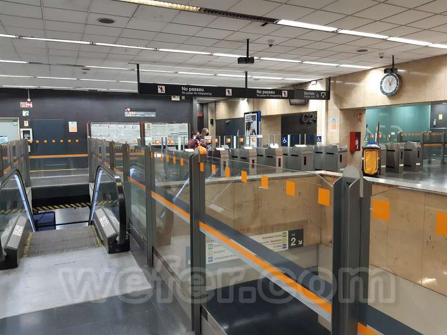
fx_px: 336
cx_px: 224
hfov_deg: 67.3
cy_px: 168
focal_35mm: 26
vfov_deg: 53.1
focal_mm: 3.92
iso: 320
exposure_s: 1/25
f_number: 1.7
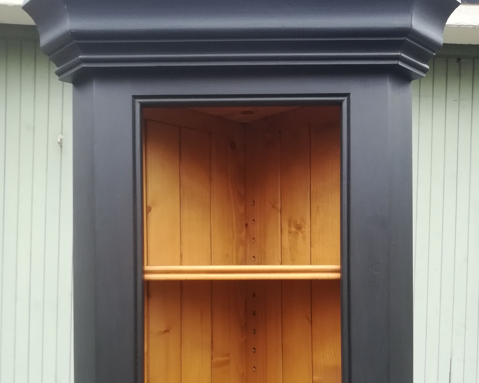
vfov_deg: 39.4
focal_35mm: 37
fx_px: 524
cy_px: 268
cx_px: 250
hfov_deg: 49.1
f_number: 2.2
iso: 125
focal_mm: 3.83
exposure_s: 1/33.3
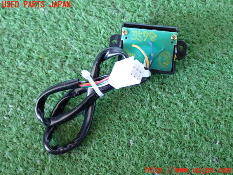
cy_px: 88
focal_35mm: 41
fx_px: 276
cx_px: 116
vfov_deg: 35.1
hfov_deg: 45.8
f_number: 2.8
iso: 800
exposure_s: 1/40
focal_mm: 7.31
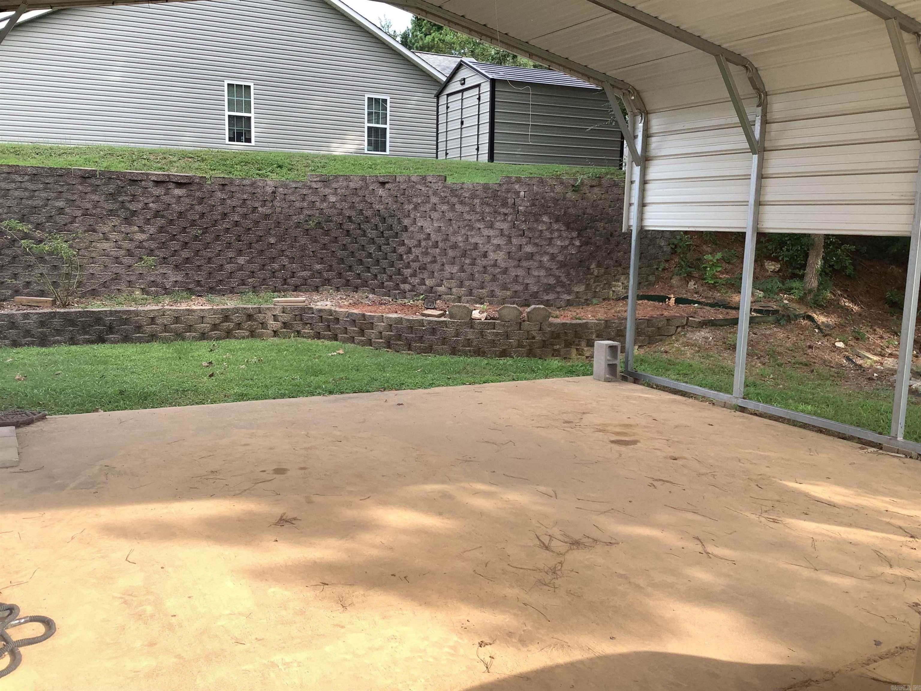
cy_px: 346
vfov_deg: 45.4
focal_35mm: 31
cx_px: 460
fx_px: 825
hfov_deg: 58.4
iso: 25
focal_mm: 3.3
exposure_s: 1/120
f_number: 2.4
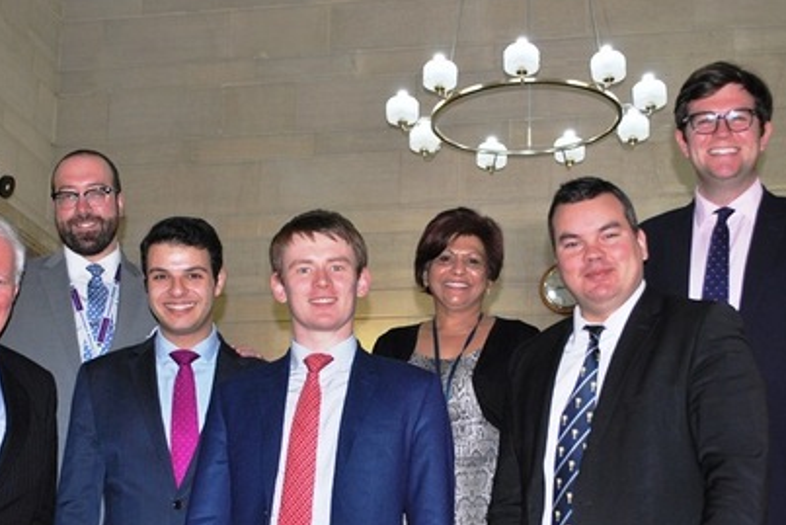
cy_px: 344
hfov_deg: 29.6
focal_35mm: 68
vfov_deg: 20.0
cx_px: 387
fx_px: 1485
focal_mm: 34
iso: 200
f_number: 5
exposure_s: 1/60
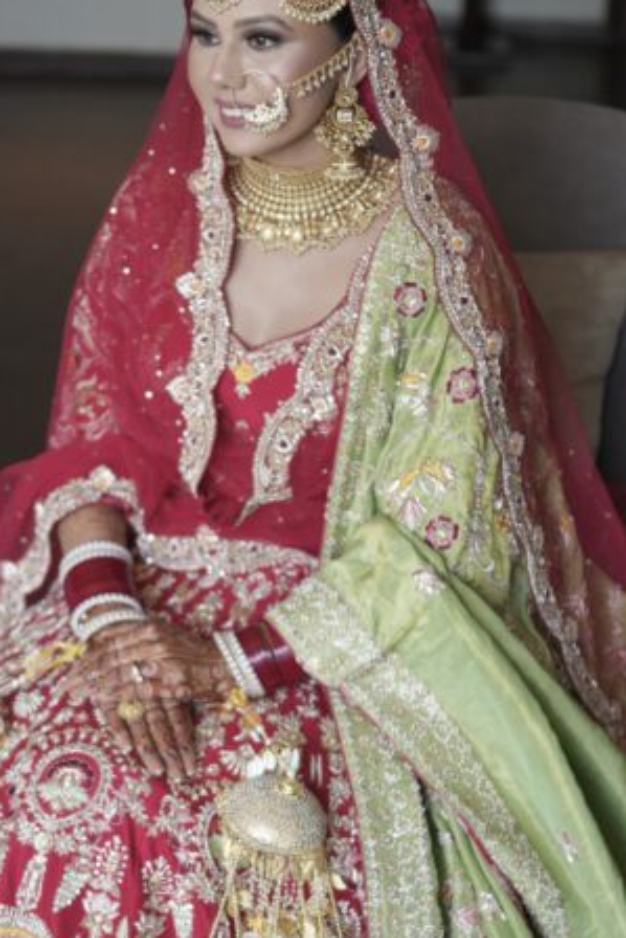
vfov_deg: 25.1
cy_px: 674
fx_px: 2085
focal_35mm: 80
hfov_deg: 17.0
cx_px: 205
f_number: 1.4
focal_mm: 35
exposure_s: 1/160
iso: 100
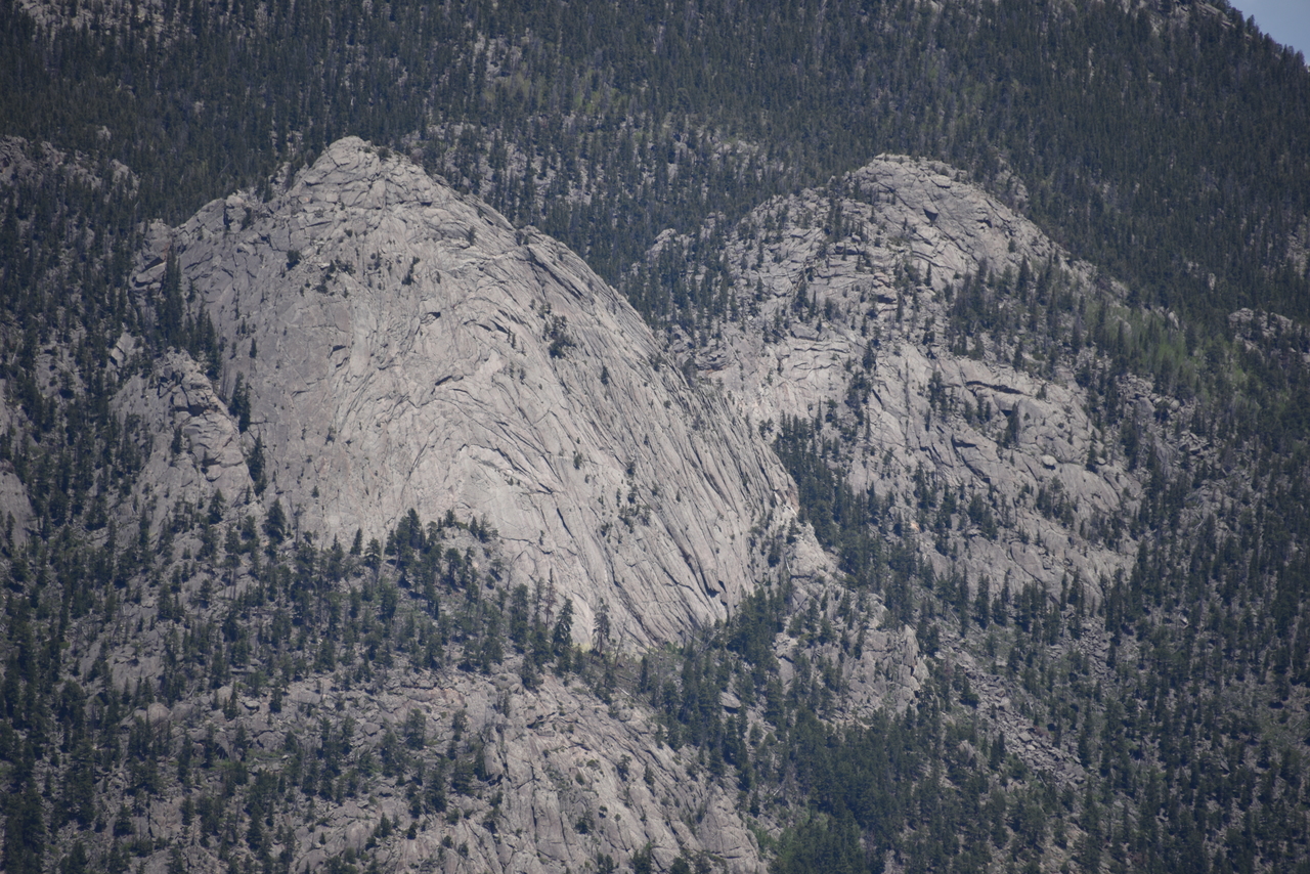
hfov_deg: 6.9
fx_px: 10918
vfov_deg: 4.6
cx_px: 655
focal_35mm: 300
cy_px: 437
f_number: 5.6
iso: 110
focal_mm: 300
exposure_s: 1/640
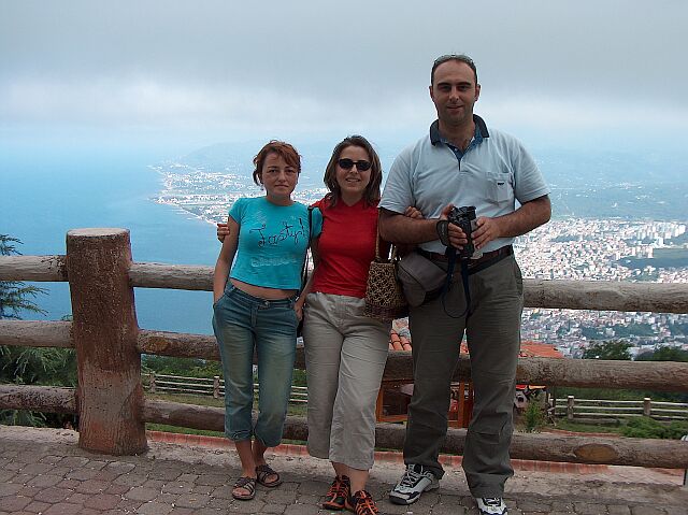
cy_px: 258
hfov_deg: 50.2
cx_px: 344
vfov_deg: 38.6
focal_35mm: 37
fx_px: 735
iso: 100
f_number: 4.8
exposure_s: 1/306
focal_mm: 7.6
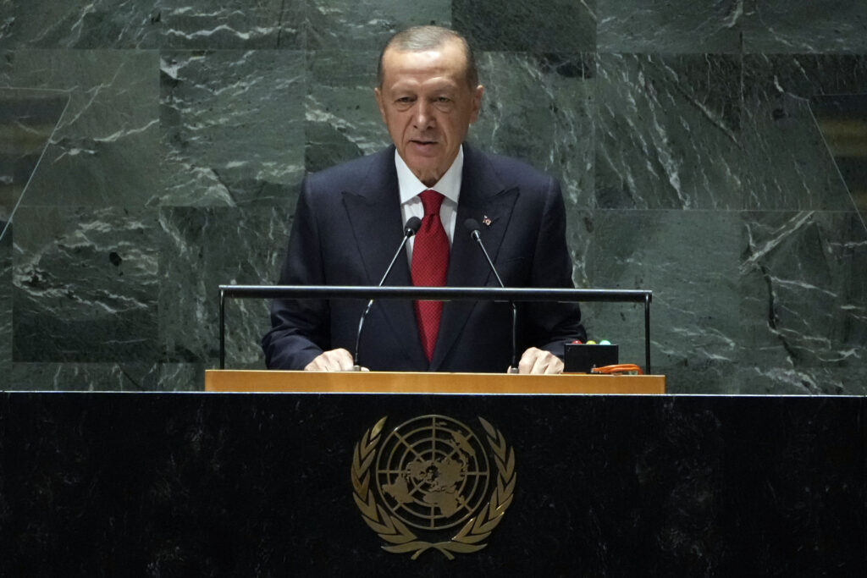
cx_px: 434
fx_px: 14451
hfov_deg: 3.4
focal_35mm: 600
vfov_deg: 2.3
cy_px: 289
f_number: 5.6
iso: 6400
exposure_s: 1/250
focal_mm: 400
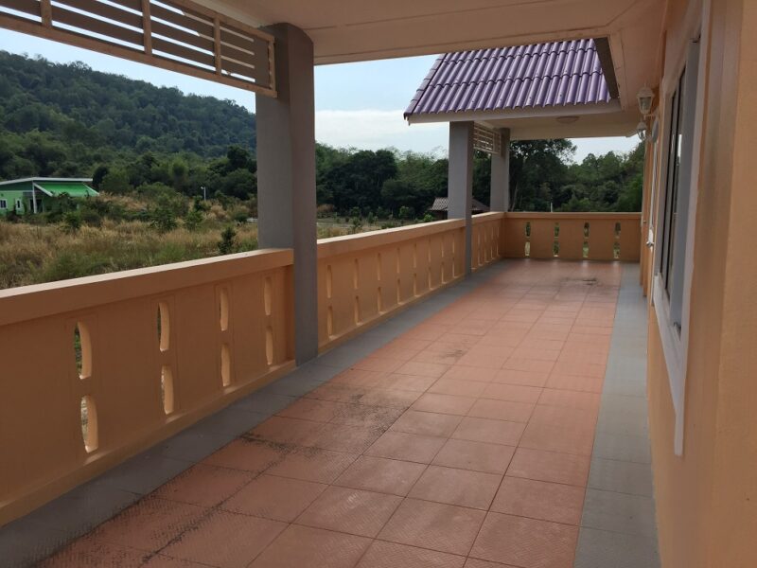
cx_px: 378
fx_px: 634
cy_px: 284
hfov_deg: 61.7
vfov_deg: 48.2
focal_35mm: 29
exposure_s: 1/1721
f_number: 2.2
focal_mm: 4.15
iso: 32
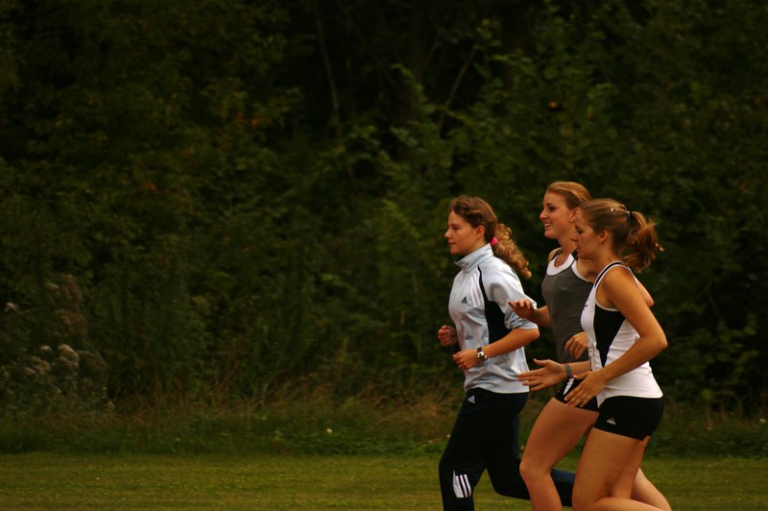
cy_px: 256
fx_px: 9592
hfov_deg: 4.6
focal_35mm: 450
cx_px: 384
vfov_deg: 3.0
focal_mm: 300
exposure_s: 1/400
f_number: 5.6
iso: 200
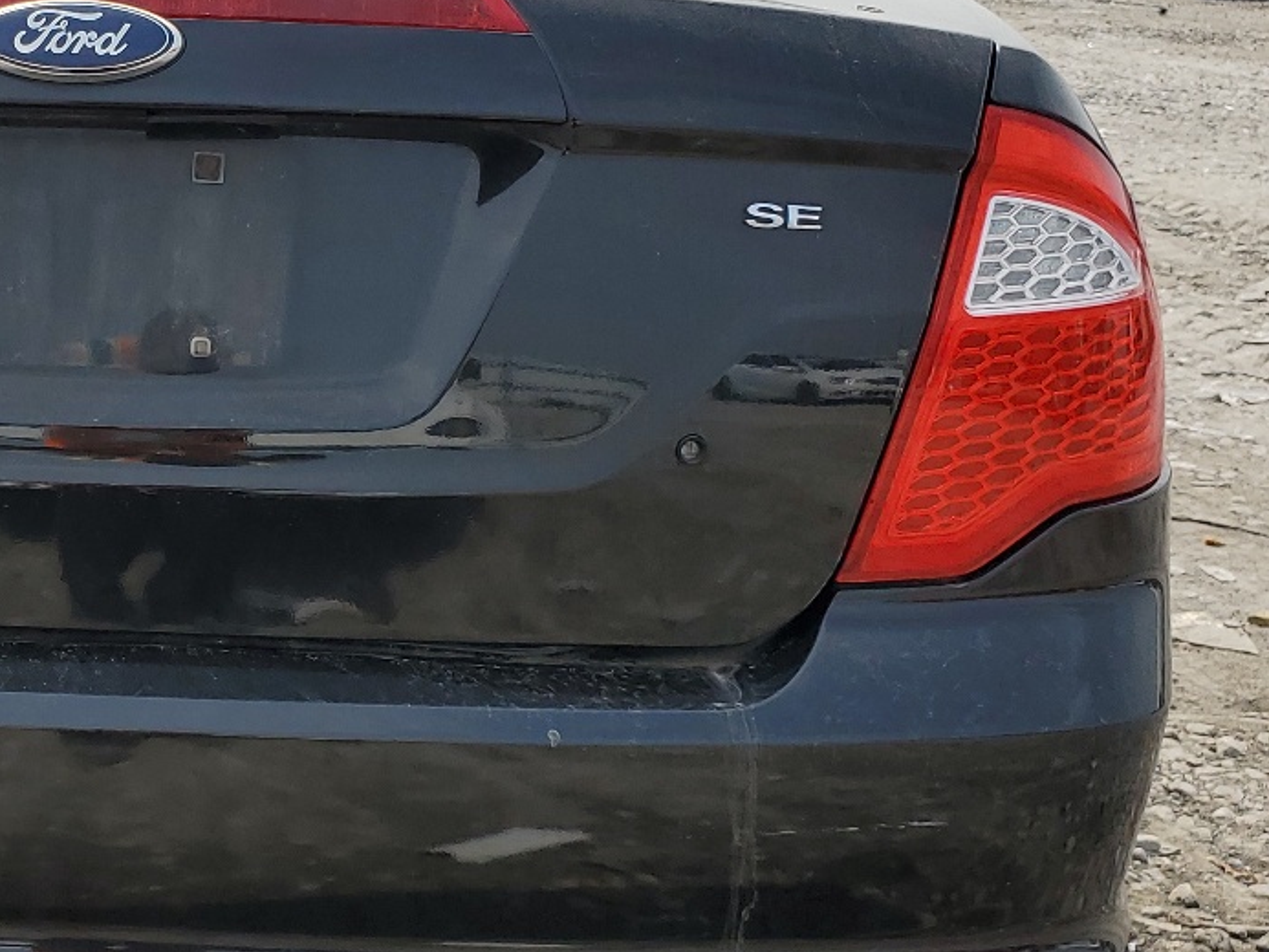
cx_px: 70
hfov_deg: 30.4
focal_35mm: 60
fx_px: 2200
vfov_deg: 24.4
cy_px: 443
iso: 50
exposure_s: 1/3333
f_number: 1.5
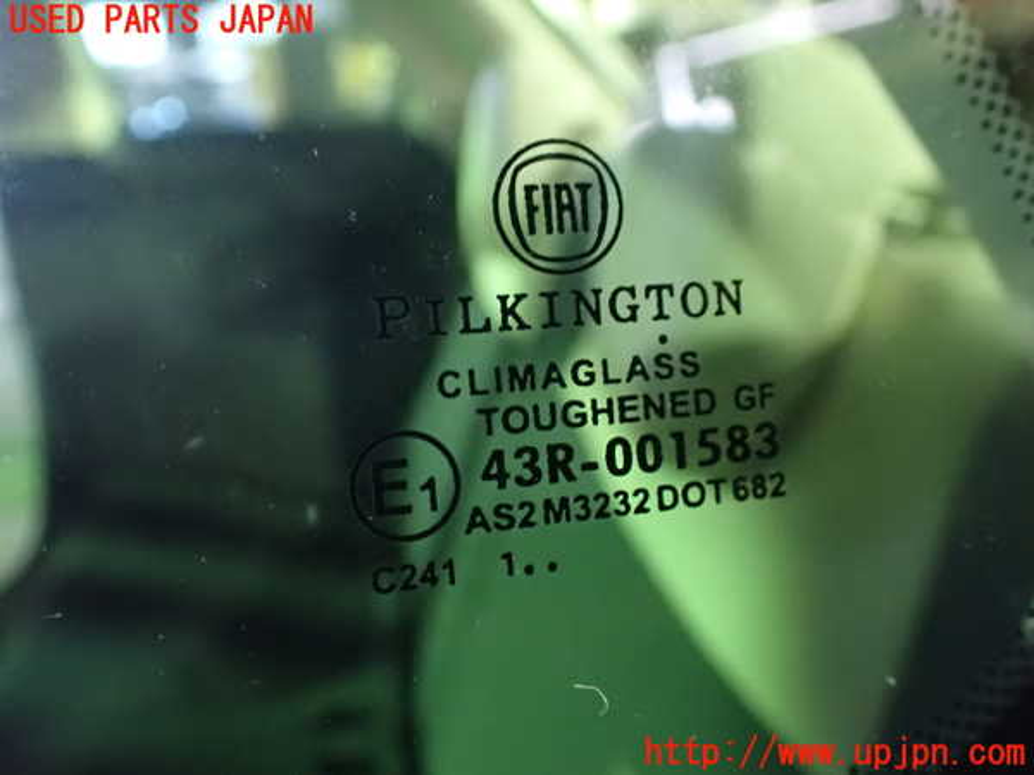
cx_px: 517
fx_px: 896
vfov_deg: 46.8
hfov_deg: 60.0
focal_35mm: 30
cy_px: 388
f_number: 2.3
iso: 1600
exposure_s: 1/30
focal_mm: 5.4
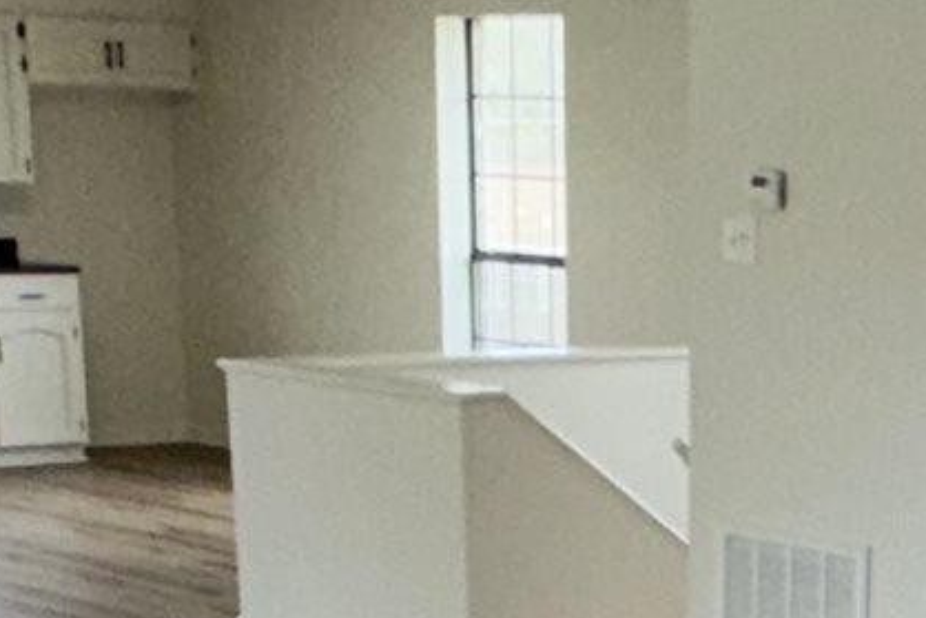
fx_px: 2753
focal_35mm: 107
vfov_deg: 11.9
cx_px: 944
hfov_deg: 18.6
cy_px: 1079
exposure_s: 1/121
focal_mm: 2.22
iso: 50
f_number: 2.2
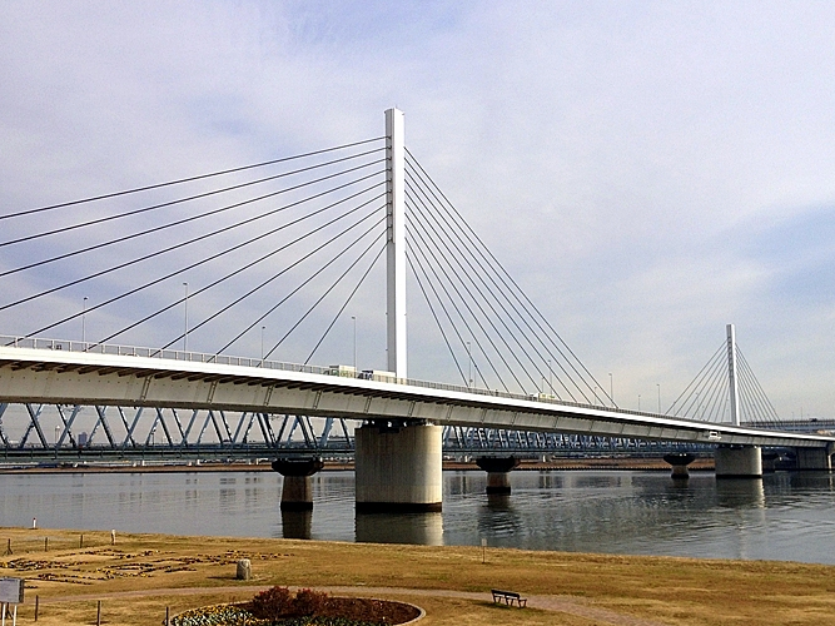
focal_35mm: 42
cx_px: 438
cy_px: 343
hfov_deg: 44.8
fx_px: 1013
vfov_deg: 34.3
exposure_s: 1/2513
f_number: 2.4
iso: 50
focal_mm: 4.28
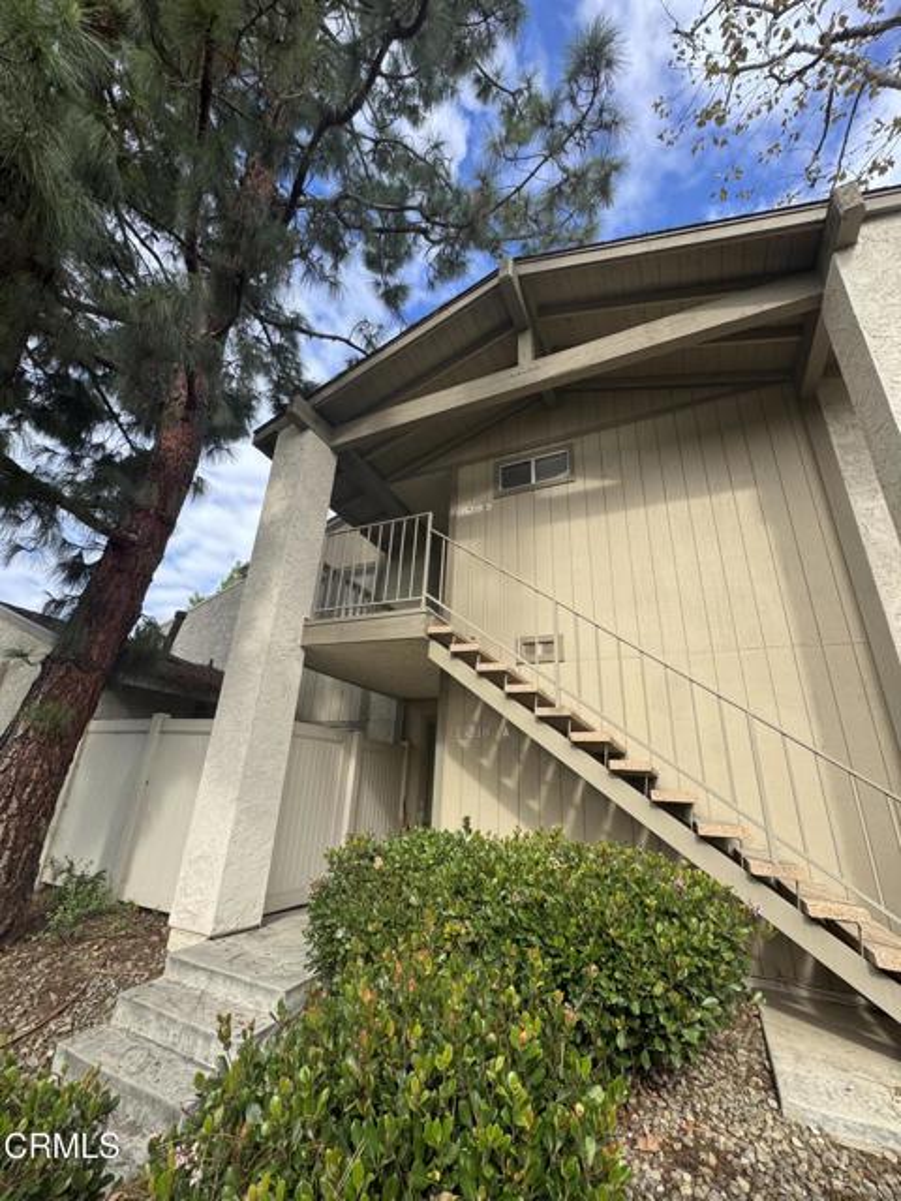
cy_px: 600
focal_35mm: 14
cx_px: 450
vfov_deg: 102.1
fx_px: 486
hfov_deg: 85.7
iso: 40
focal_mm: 2.22
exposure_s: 1/591
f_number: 2.2
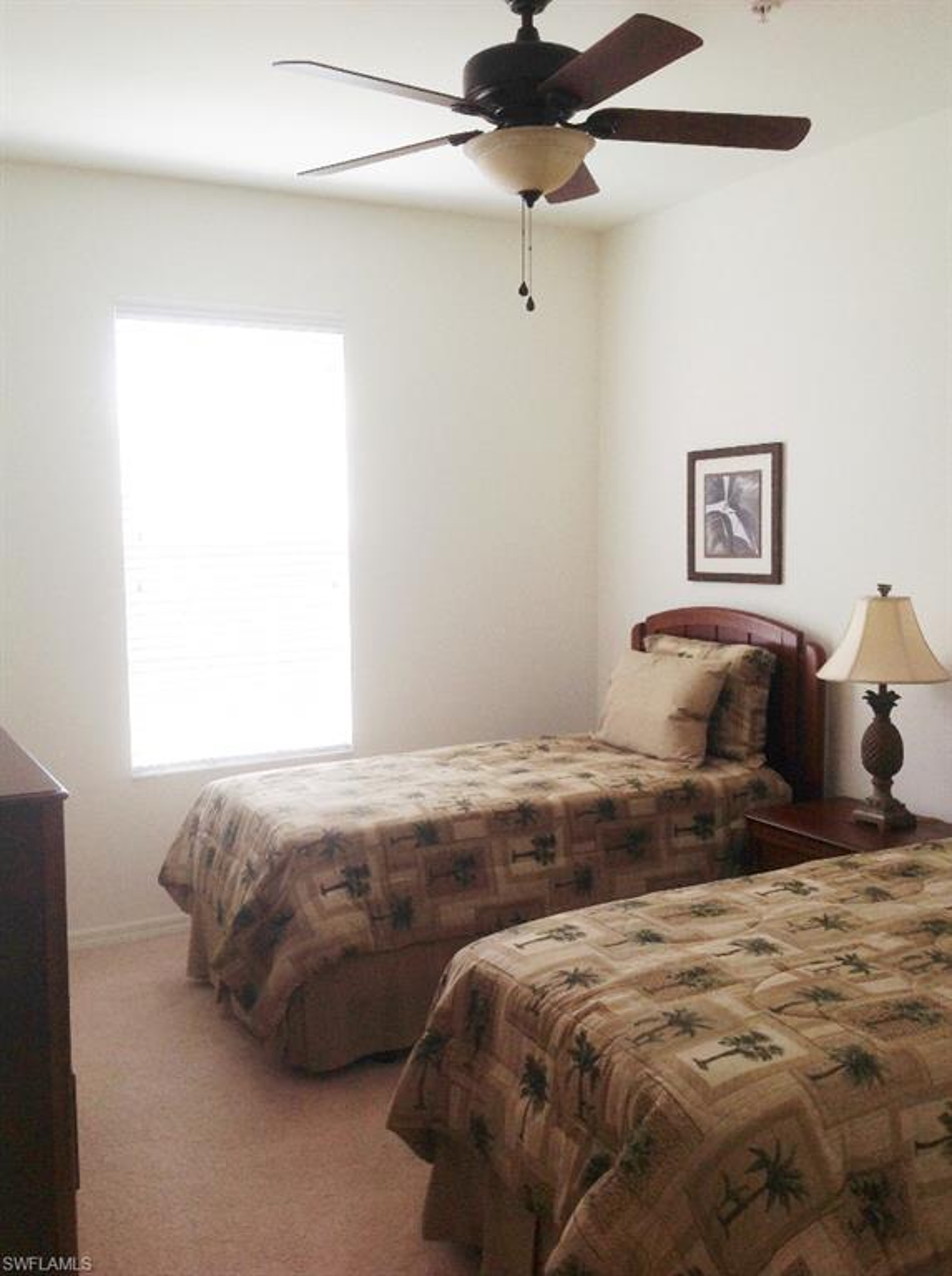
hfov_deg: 40.6
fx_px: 1288
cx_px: 476
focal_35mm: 35
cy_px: 638
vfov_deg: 52.7
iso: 80
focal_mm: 4.28
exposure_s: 1/120
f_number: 2.4
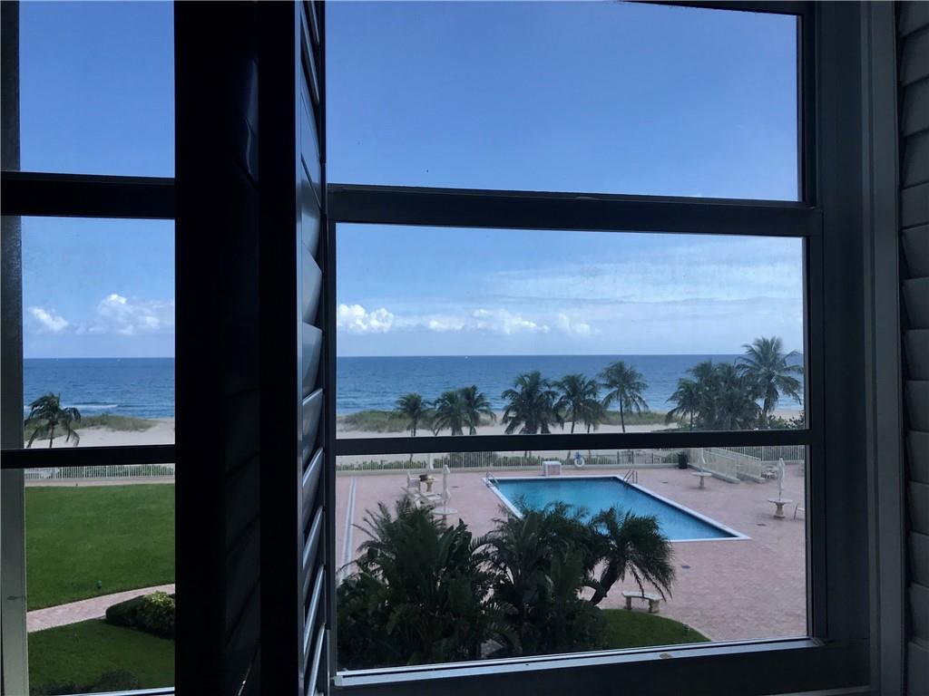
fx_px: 751
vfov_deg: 49.7
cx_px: 464
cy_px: 348
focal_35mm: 28
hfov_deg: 63.4
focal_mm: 3.99
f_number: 1.8
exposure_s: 1/798
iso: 20
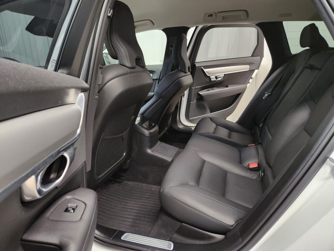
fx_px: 222
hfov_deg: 73.9
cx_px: 167
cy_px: 126
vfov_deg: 58.9
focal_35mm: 23
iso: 640
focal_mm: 5.4
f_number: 1.8
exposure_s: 1/100
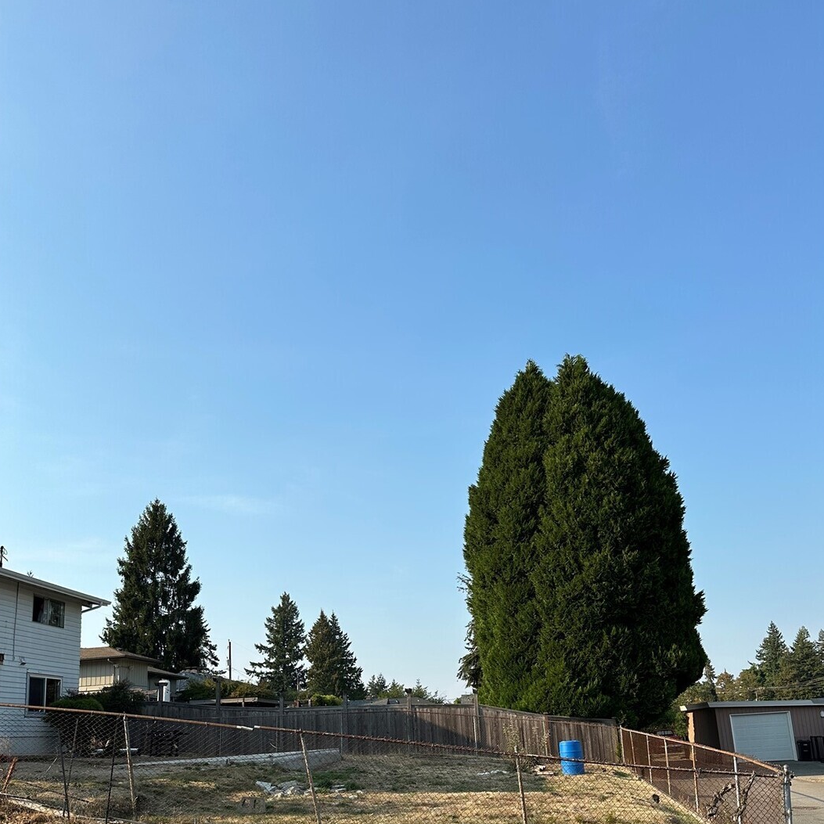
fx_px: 781
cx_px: 412
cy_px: 545
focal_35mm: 29
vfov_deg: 54.6
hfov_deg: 55.6
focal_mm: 6.86
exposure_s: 1/4016
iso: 80
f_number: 1.78
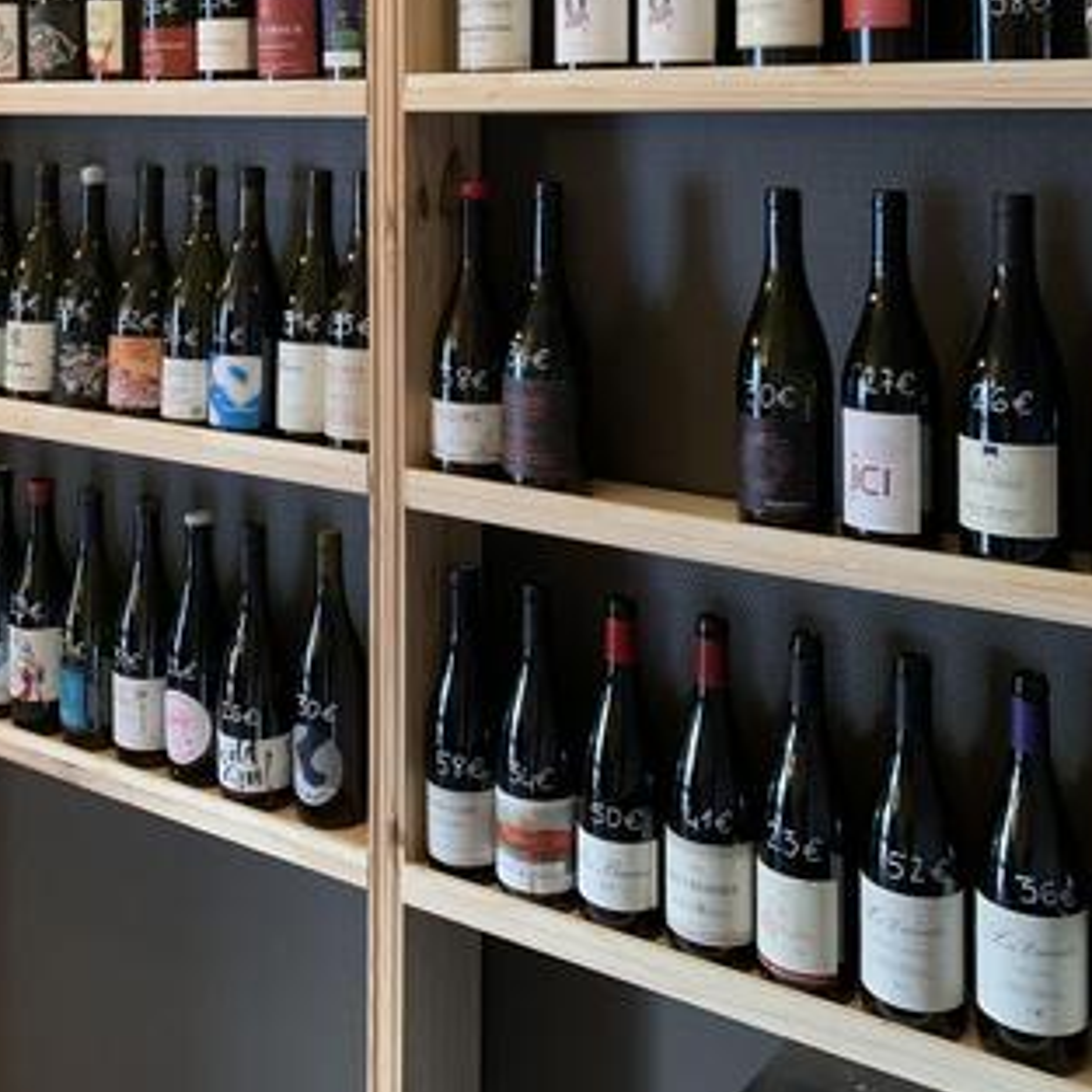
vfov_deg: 36.2
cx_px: 373
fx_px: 1570
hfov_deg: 38.0
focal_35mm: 44
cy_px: 129
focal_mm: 4.25
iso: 400
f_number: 1.8
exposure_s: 1/31
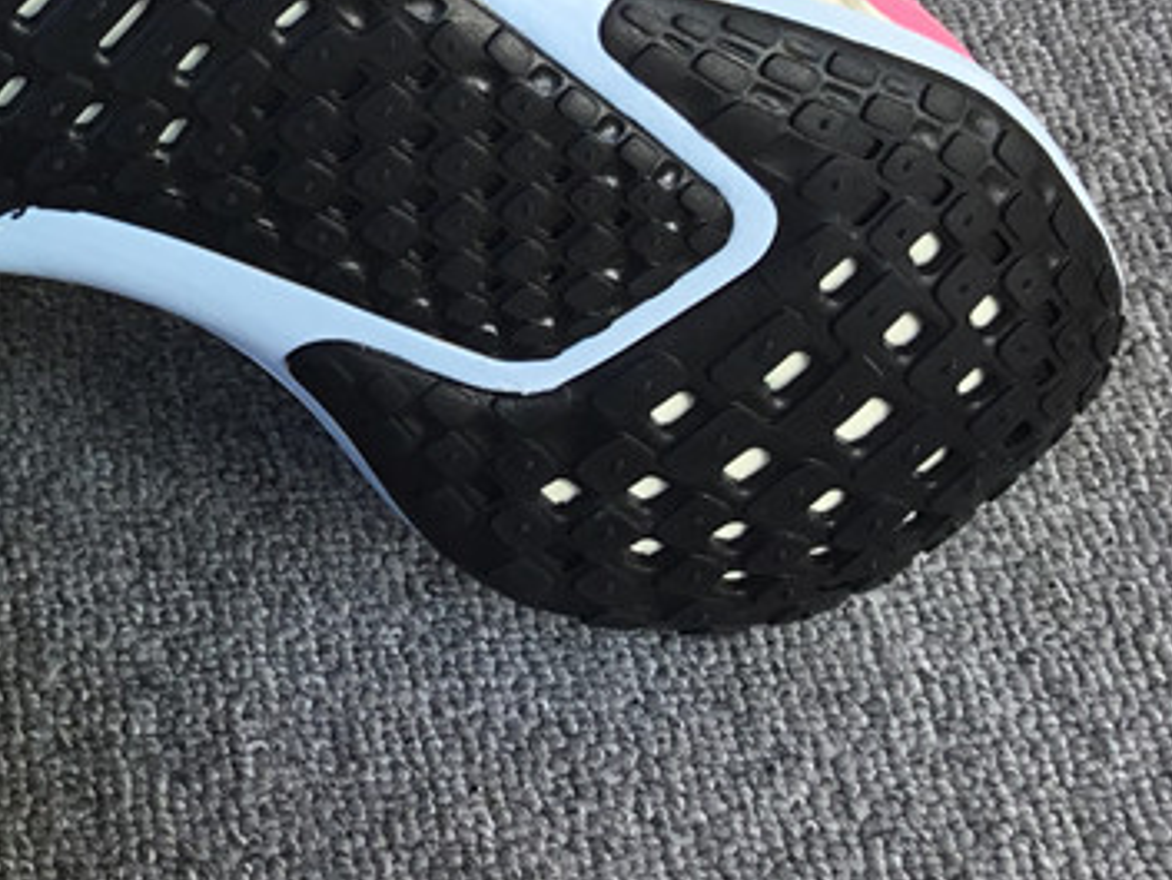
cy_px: 15
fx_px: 2676
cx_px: -139
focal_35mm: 79
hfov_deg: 23.1
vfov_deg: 18.2
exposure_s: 1/223
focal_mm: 3.3
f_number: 2.4
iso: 25
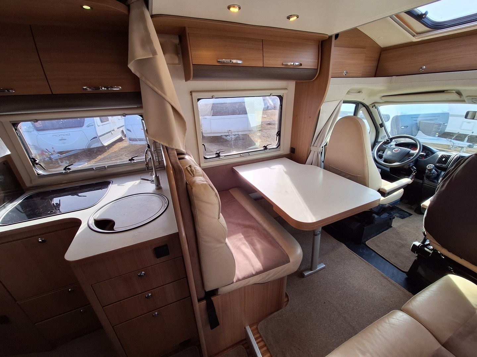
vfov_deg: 89.9
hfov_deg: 106.2
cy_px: 178
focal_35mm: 13
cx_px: 238
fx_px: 179
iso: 50
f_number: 2.2
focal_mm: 1.74
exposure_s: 1/120
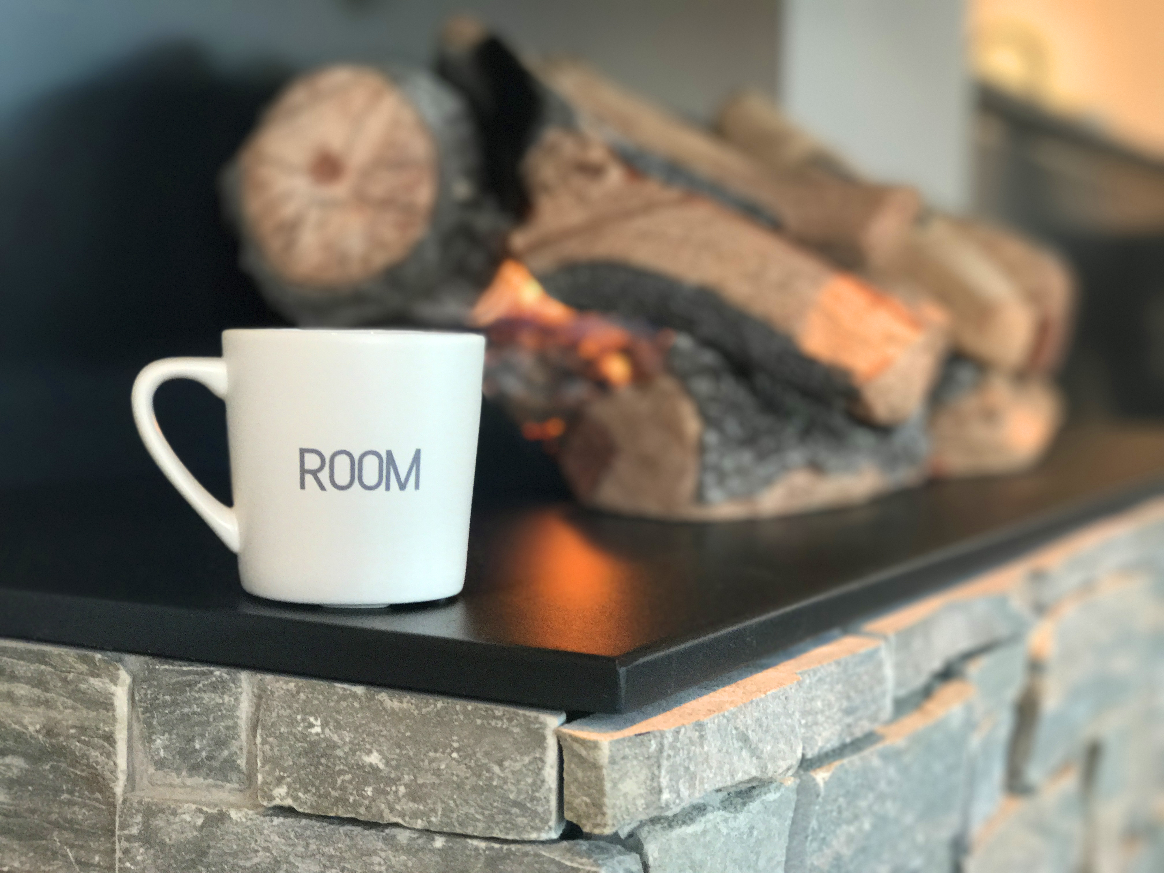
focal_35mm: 57
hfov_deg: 33.8
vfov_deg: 25.7
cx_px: 582
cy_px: 436
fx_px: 1917
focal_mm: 6.6
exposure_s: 1/50
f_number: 2.8
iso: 125
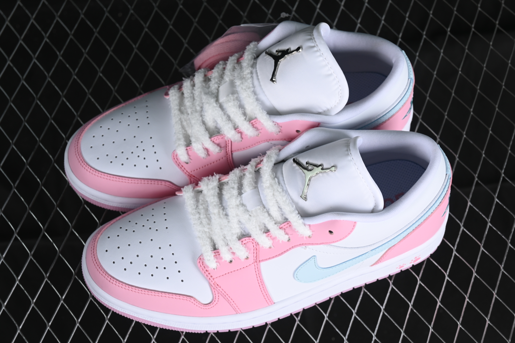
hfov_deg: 27.0
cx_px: 258
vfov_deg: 18.2
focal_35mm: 75
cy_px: 172
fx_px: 1073
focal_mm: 50
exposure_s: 1/80
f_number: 7.1
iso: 160
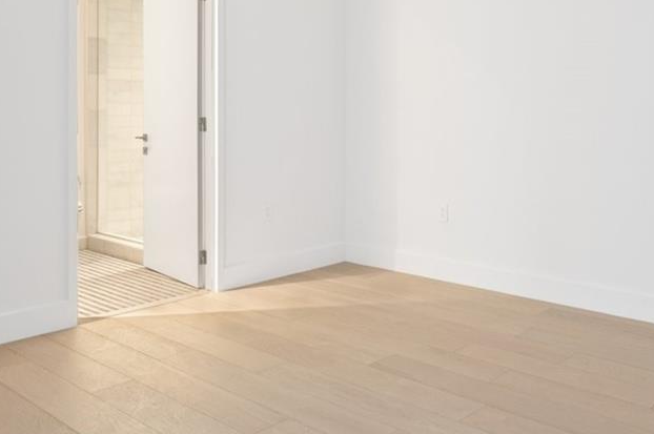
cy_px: 118
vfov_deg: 36.1
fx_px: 653
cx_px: 396
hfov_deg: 52.8
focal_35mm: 36
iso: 200
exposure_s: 2.5
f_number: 8
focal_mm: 14
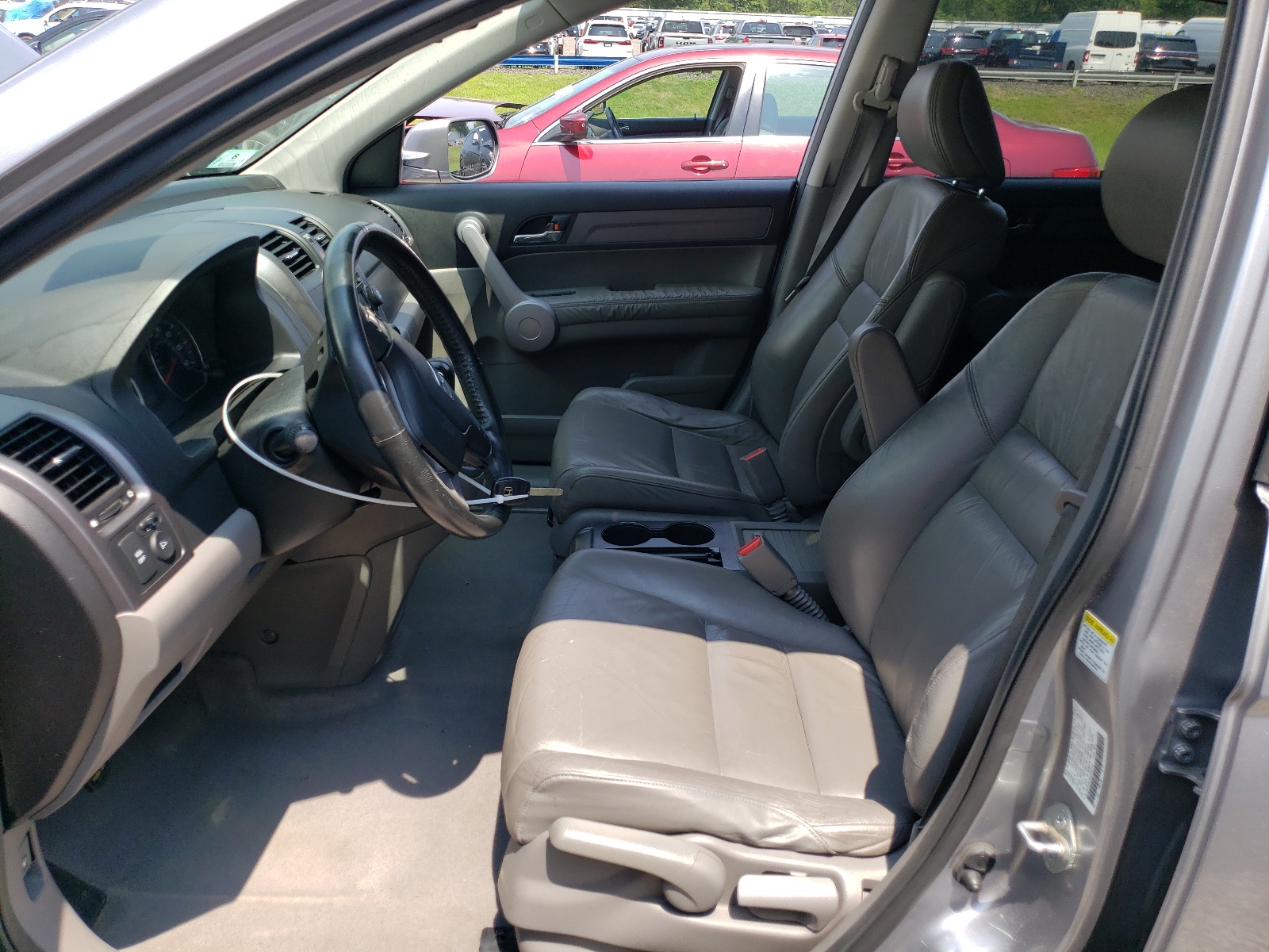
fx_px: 953
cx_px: 634
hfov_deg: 67.3
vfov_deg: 53.1
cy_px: 476
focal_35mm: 26
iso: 50
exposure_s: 1/1000
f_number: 1.5
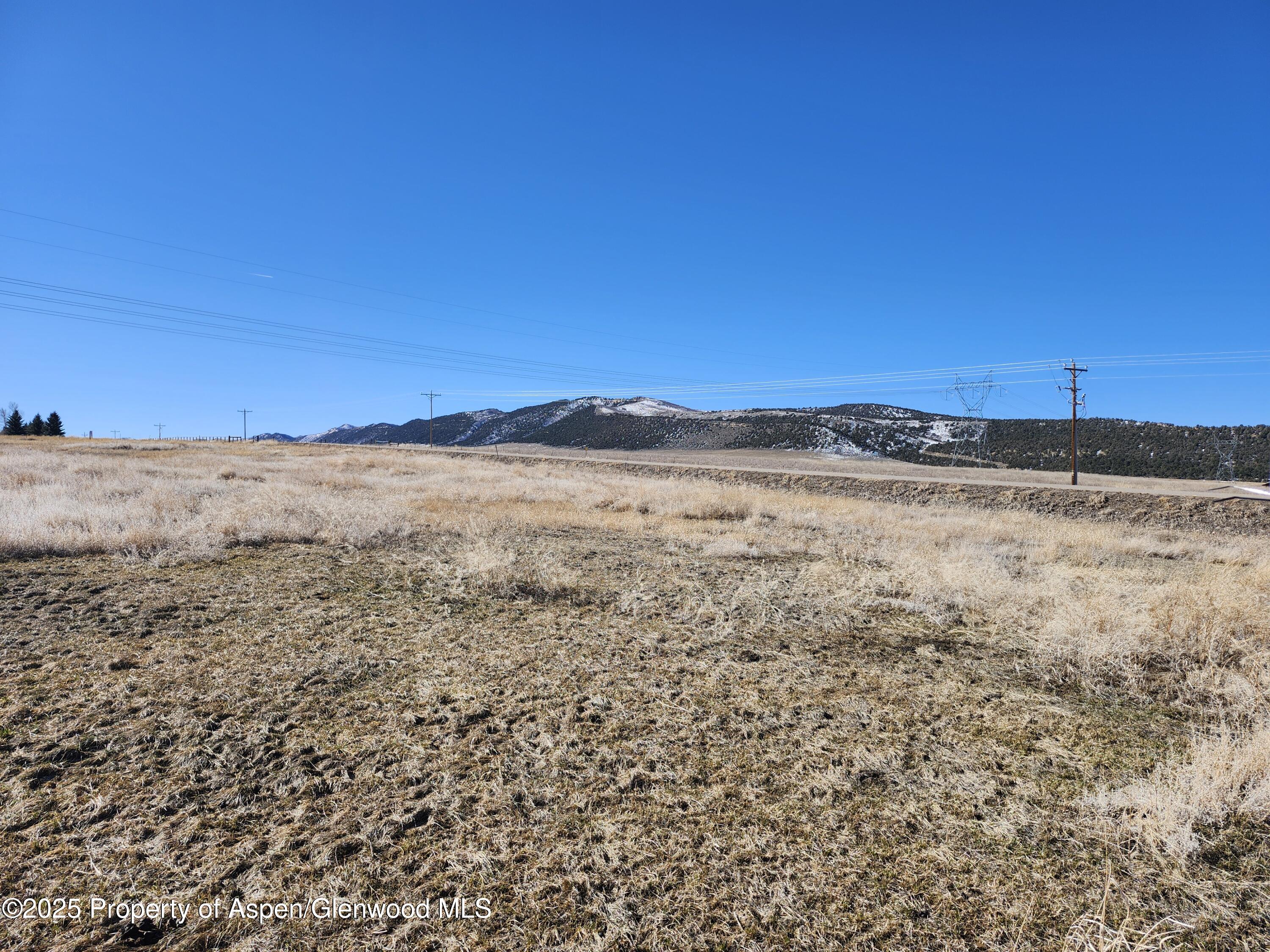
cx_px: 635
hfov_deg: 73.9
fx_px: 844
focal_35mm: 23
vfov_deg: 58.9
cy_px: 476
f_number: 1.8
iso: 25
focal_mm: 5.54
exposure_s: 1/1571
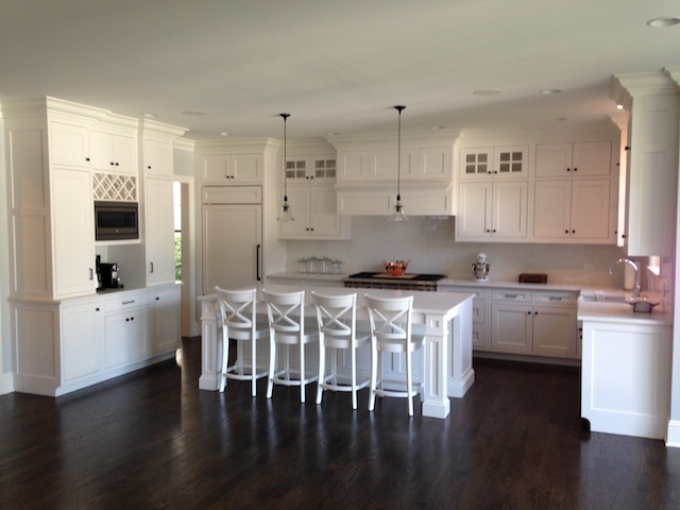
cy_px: 255
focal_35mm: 33
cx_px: 340
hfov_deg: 55.4
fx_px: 648
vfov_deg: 42.9
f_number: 2.4
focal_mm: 4.12
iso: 50
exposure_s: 1/20
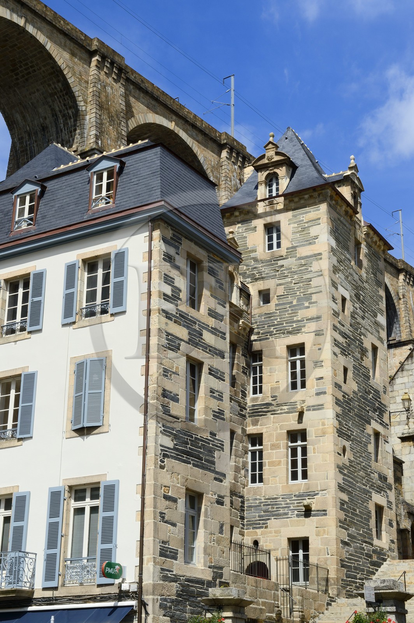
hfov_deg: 23.3
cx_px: 207
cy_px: 312
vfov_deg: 34.5
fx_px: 1002
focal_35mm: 58
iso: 200
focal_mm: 58
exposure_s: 1/200
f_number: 16
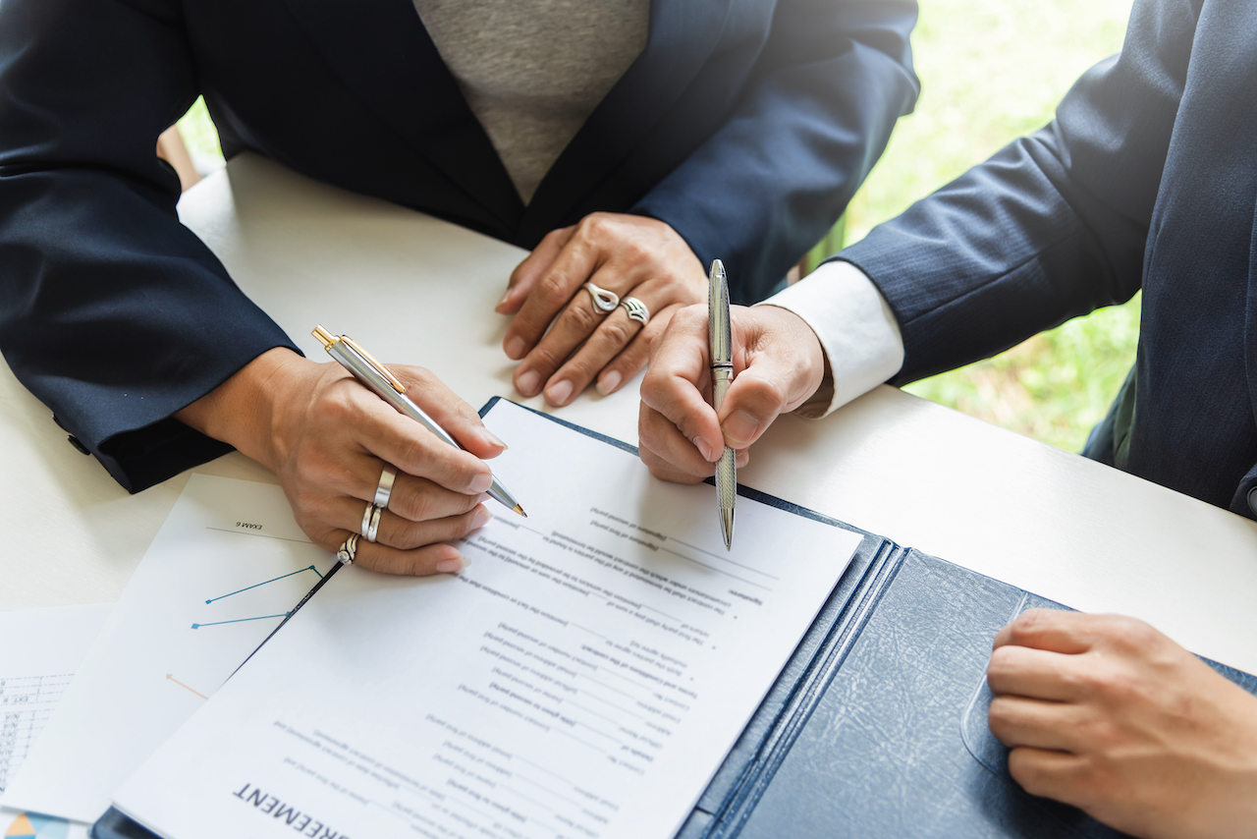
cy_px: 420
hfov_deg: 41.1
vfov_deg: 28.1
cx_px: 628
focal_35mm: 48
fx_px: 1676
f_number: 4
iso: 200
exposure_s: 1/160
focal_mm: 48
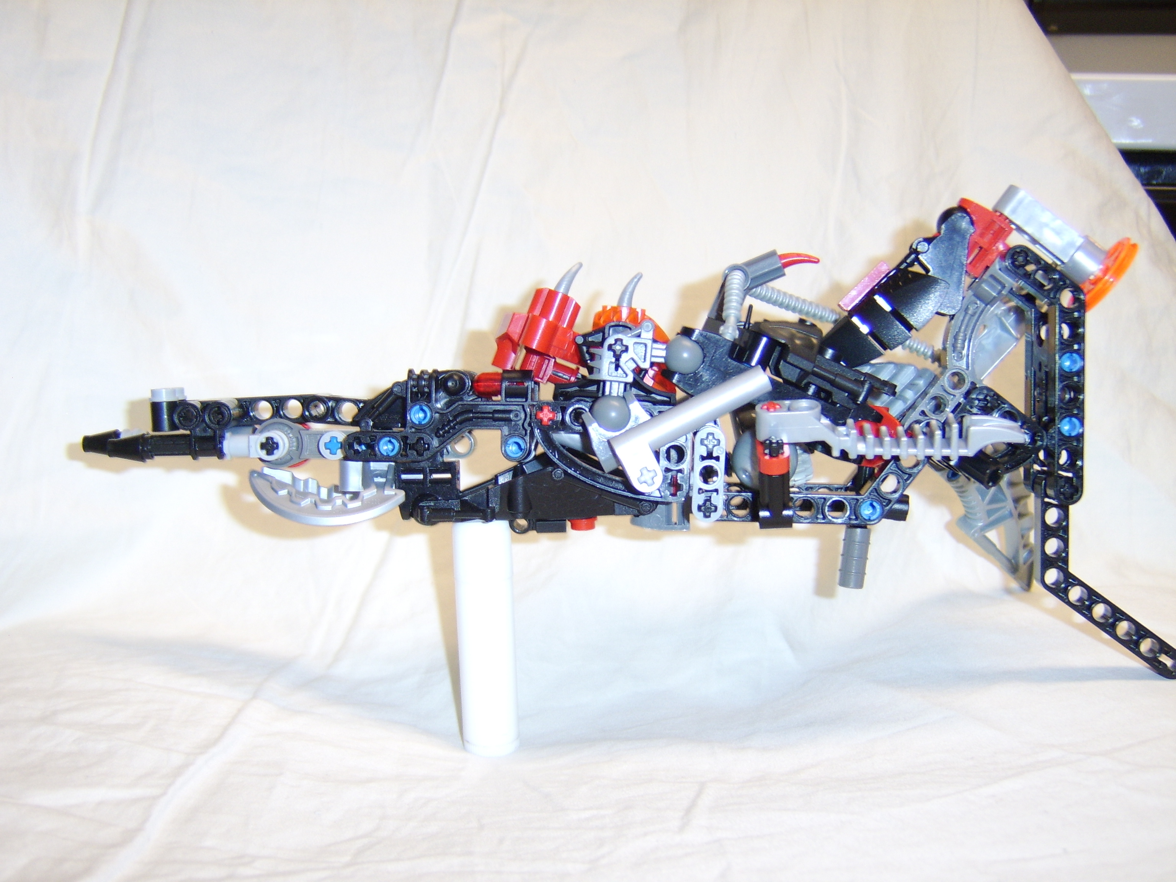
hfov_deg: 58.4
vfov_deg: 45.4
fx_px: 1053
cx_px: 588
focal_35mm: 31
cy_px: 441
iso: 141
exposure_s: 1/30
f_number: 2.7
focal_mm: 8.13
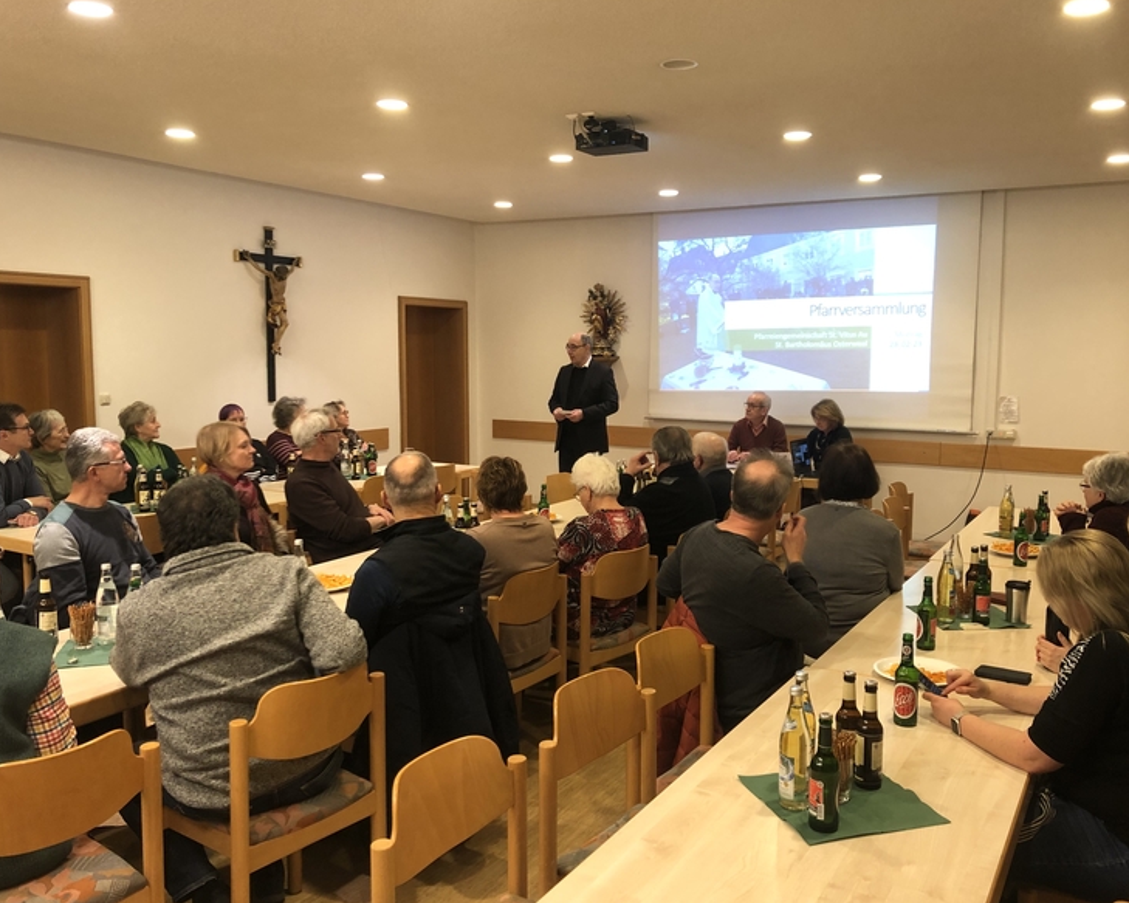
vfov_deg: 48.5
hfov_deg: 58.8
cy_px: 451
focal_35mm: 30
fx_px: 1002
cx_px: 587
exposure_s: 1/17
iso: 64
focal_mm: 4
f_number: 1.8
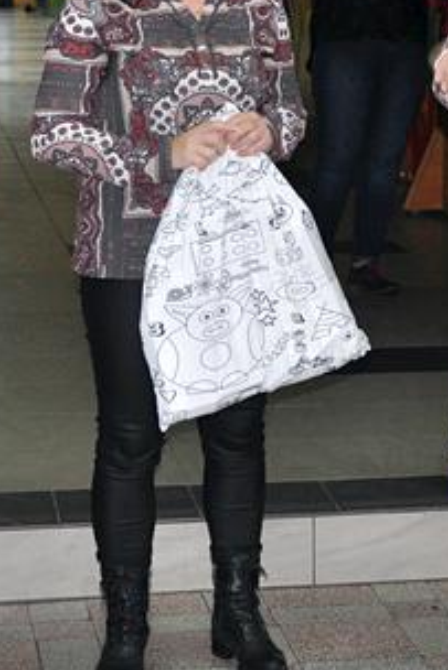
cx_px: 426
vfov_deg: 15.3
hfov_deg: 10.2
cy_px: 277
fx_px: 2498
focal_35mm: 134
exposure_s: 1/60
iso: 1000
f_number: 4.2
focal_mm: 32
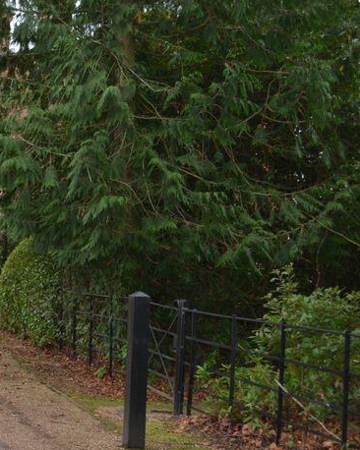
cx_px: -12
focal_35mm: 64
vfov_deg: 29.6
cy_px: 248
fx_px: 853
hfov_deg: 22.8
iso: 250
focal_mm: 26
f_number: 4.2
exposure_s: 1/125
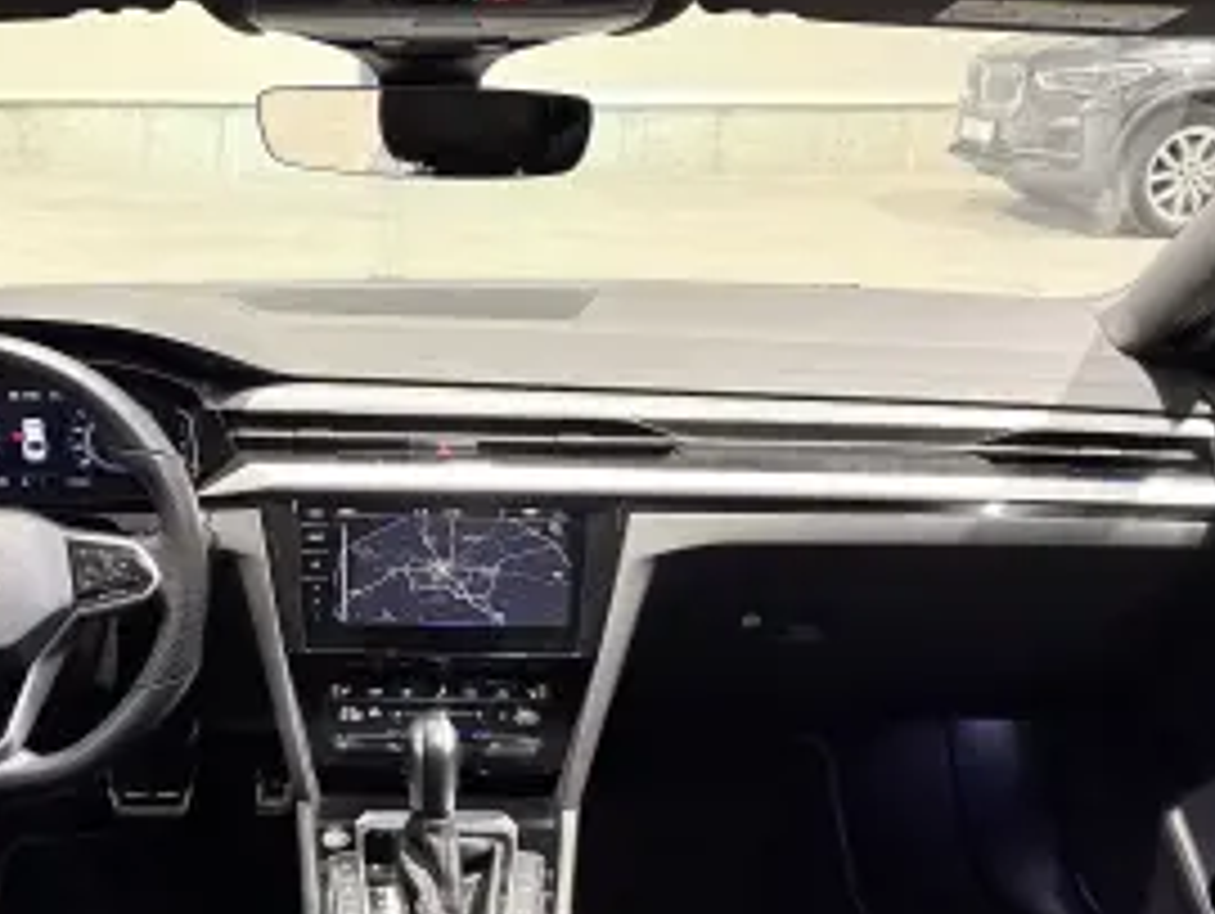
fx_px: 1124
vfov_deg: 43.7
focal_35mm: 32
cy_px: 599
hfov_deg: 55.9
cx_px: 436
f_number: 1.78
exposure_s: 1/50
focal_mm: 6.76
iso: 400
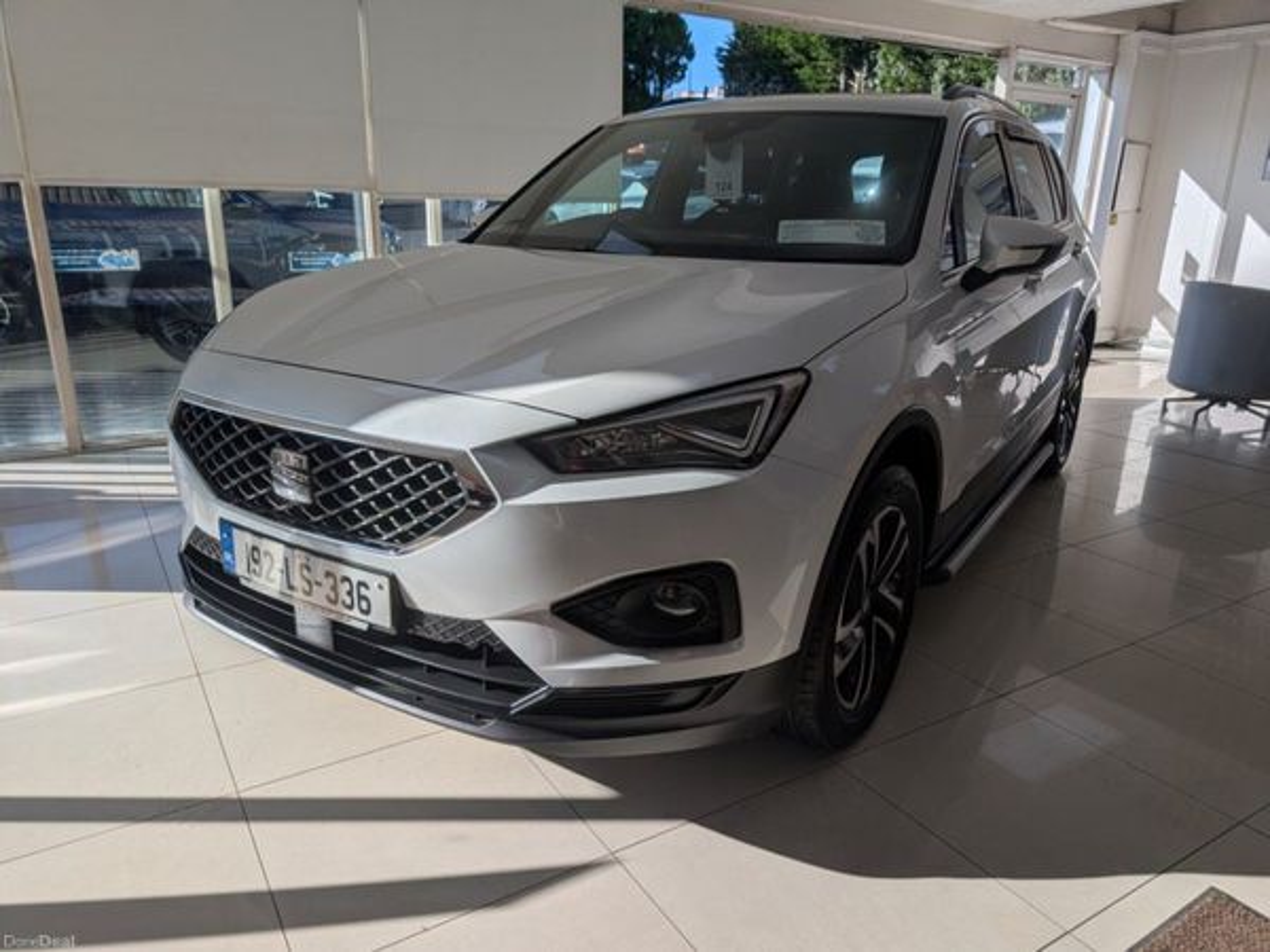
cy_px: 476
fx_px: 881
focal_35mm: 24
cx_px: 635
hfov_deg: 71.6
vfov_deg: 56.8
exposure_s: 1/6897
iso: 21
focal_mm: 6.9
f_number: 1.68
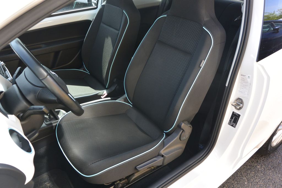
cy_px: 94
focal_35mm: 27
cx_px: 141
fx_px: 212
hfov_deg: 67.4
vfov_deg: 47.9
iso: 160
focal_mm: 10
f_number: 4
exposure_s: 1/200
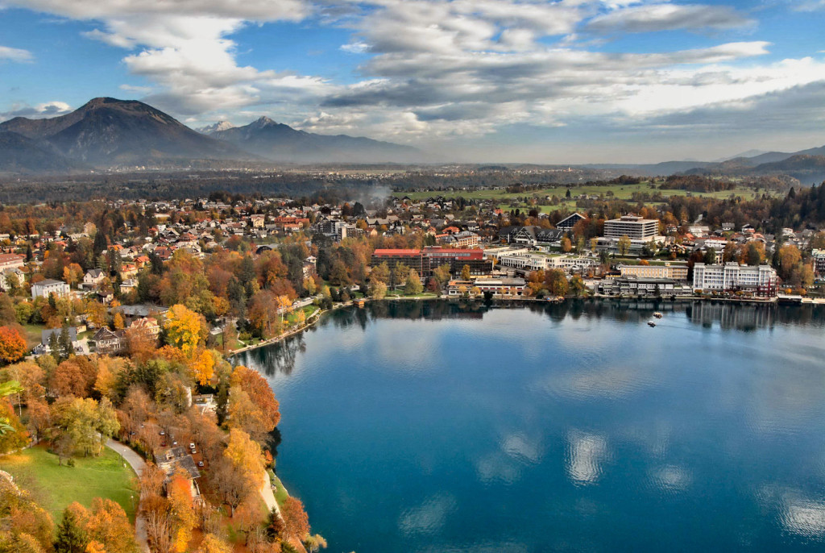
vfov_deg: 43.7
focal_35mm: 30
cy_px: 276
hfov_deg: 61.9
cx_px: 412
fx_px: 688
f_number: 11
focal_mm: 20
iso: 200
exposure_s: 1/100
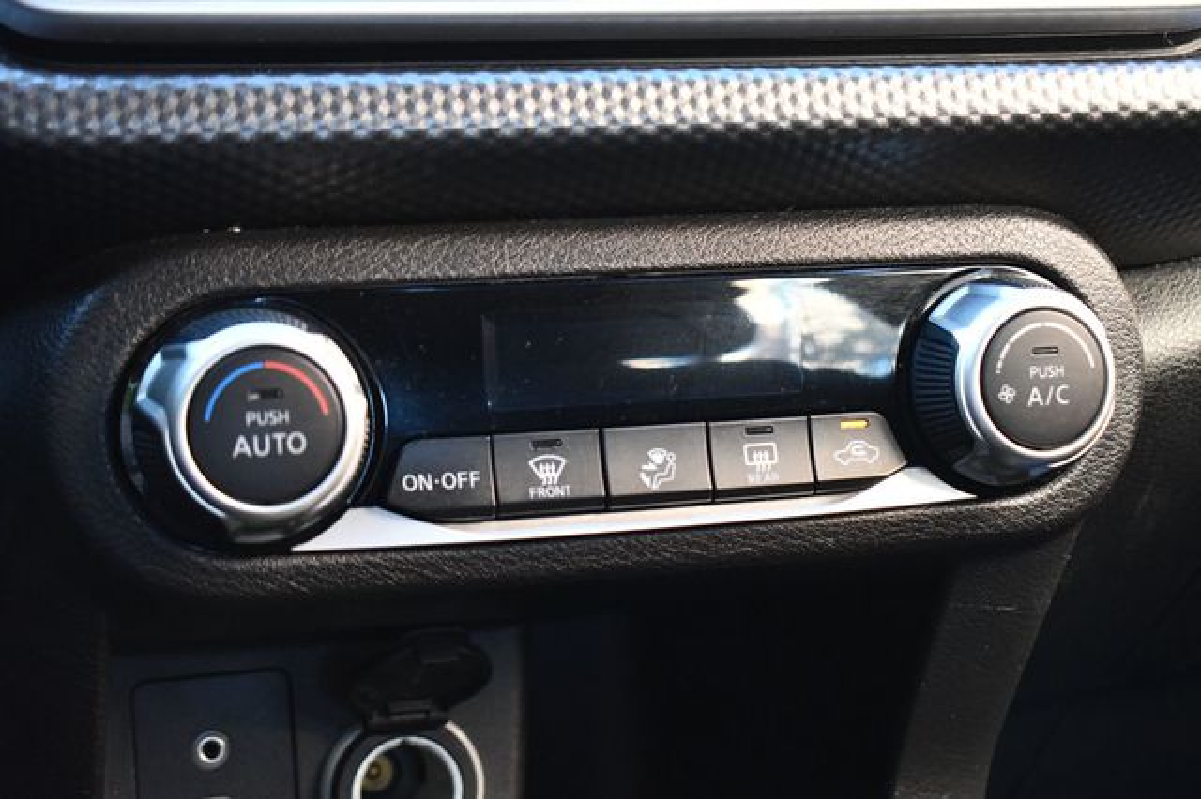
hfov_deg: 28.1
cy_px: 400
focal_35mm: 72
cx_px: 600
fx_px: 2401
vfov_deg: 18.9
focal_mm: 48
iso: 3200
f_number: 5.3
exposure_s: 1/125
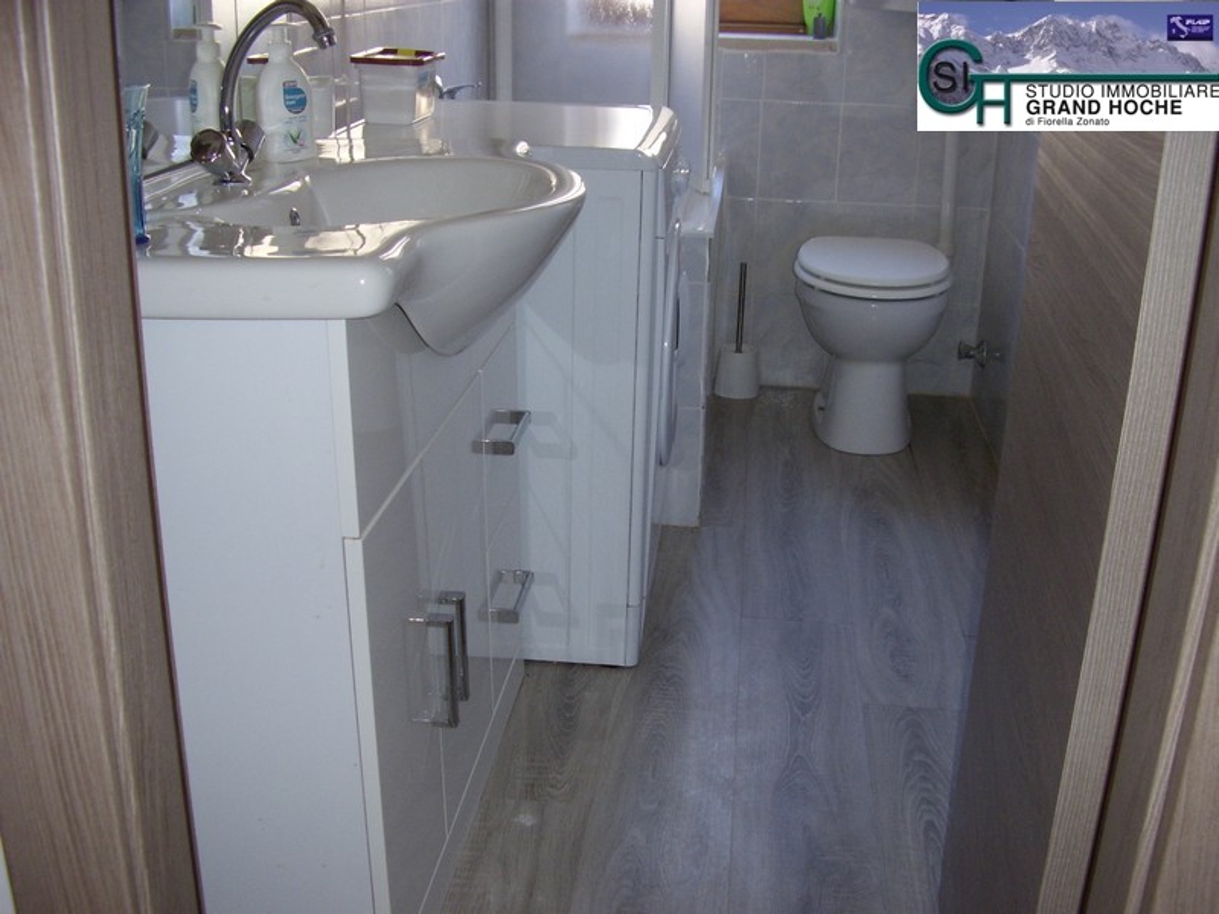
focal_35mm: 30
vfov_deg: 46.8
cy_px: 457
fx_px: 1056
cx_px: 610
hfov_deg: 60.0
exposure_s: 1/30
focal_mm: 5.8
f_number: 2.9
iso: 141
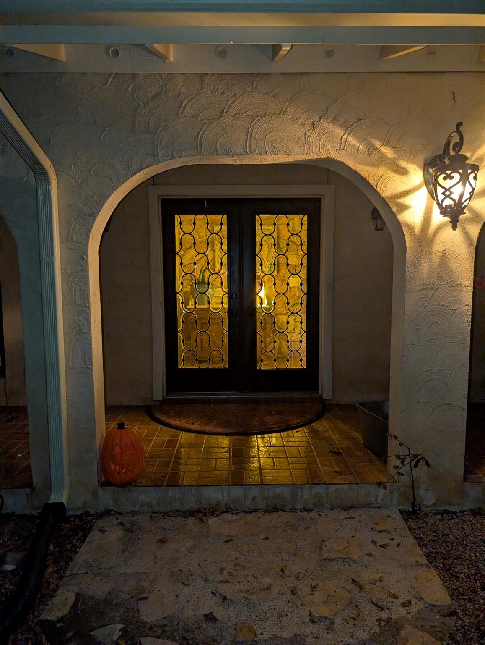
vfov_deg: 71.5
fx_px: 447
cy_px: 322
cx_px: 242
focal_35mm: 24
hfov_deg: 56.9
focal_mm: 6.9
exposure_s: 1/20
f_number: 1.68
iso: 384
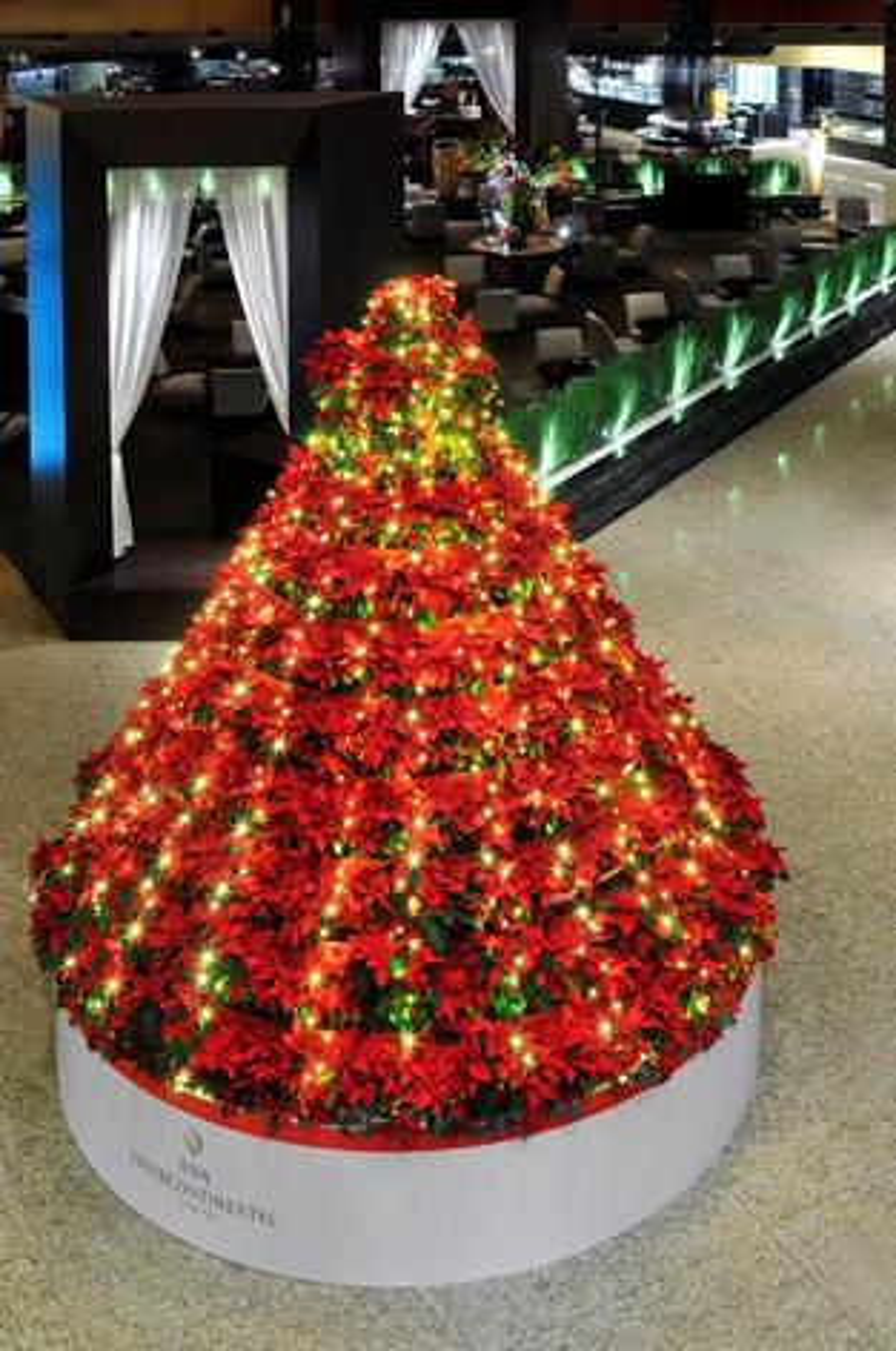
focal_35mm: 42
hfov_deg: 31.8
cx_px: 448
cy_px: 676
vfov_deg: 46.5
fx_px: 1574
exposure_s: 5
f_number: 8
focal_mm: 28
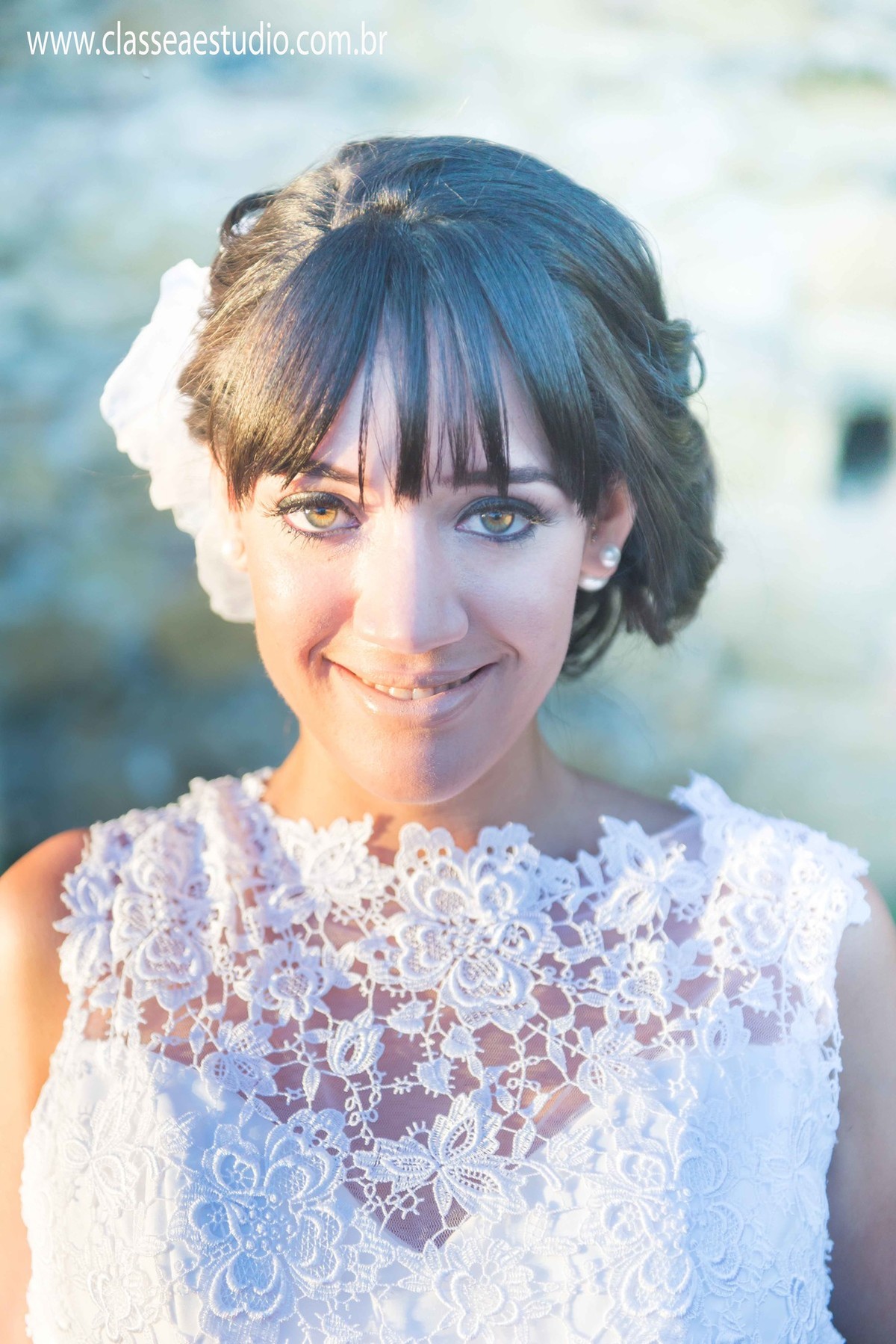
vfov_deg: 28.8
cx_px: 448
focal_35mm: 70
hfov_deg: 19.5
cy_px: 672
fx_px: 2611
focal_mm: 70
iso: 200
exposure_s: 1/800
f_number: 2.8
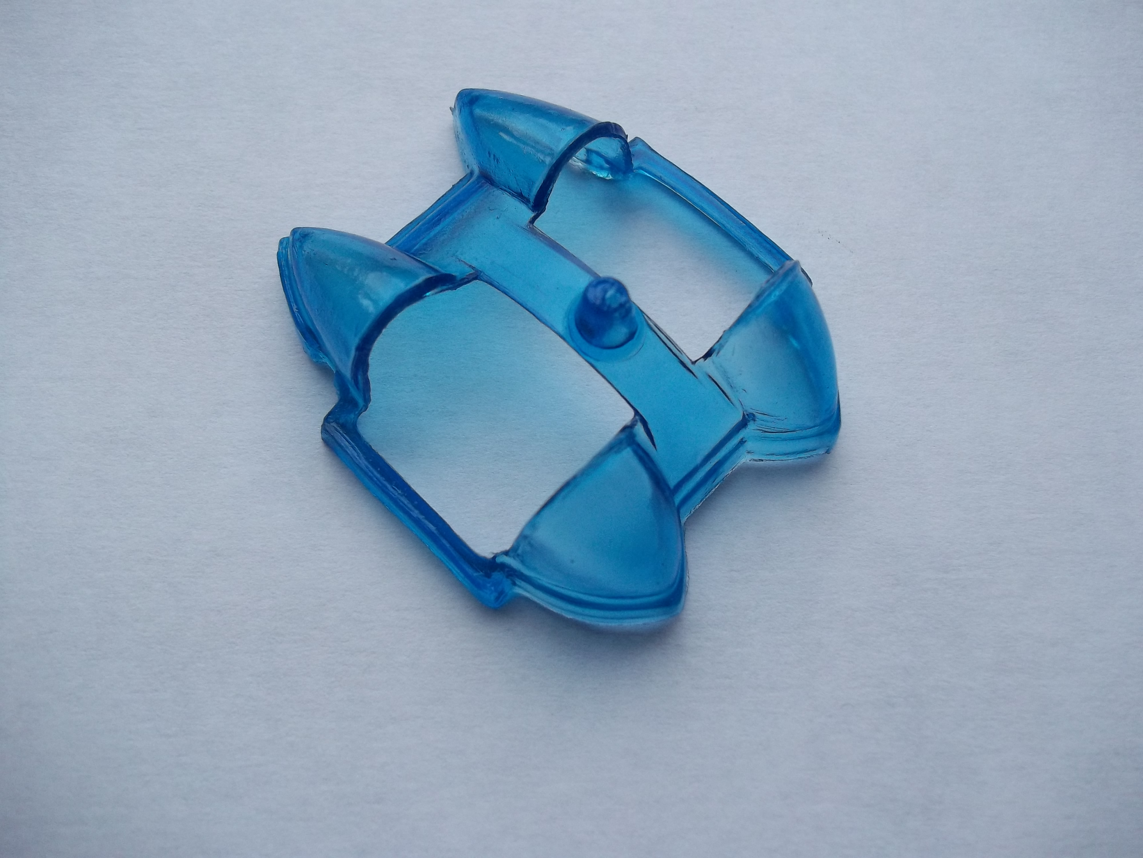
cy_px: 429
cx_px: 572
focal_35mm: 32
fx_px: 1057
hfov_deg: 56.8
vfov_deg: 44.2
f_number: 2.9
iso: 80
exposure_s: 1/320
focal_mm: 5.7
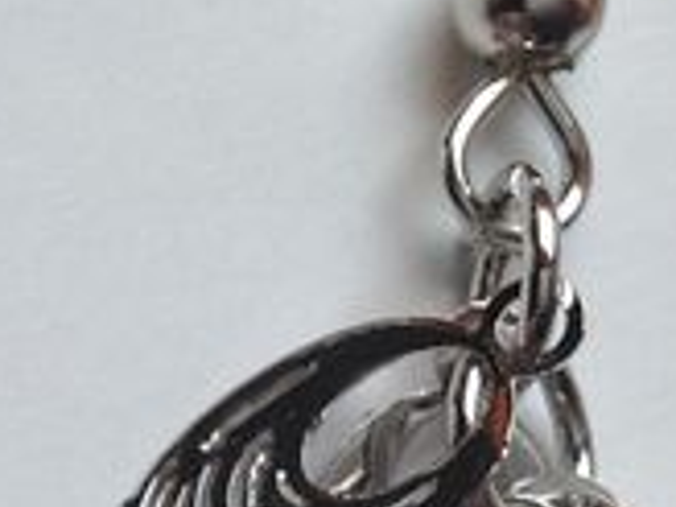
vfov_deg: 6.9
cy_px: 814
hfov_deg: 9.1
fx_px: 4160
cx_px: -305
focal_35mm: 213
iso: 50
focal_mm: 4.28
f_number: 2.4
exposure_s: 1/188
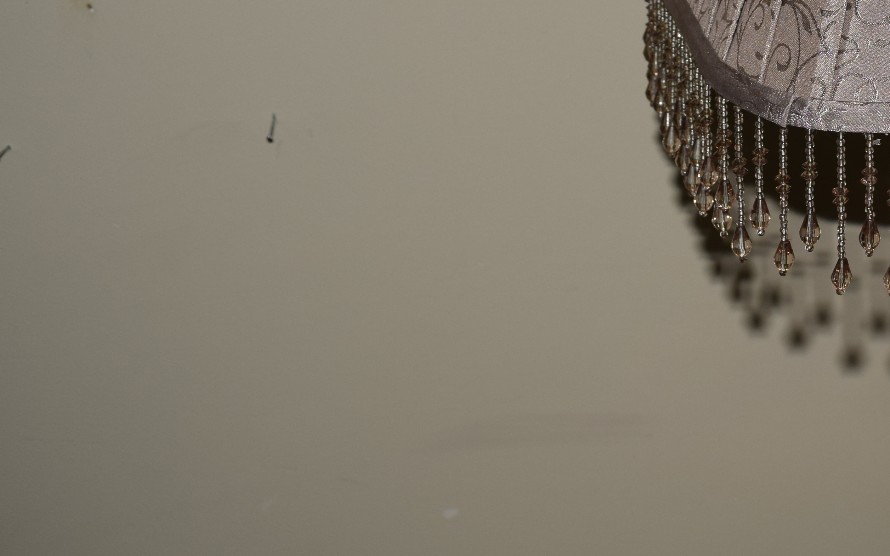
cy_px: -82
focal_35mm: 73
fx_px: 1771
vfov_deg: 17.2
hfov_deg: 25.6
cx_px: 1033
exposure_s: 1/60
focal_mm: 20
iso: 100
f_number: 8
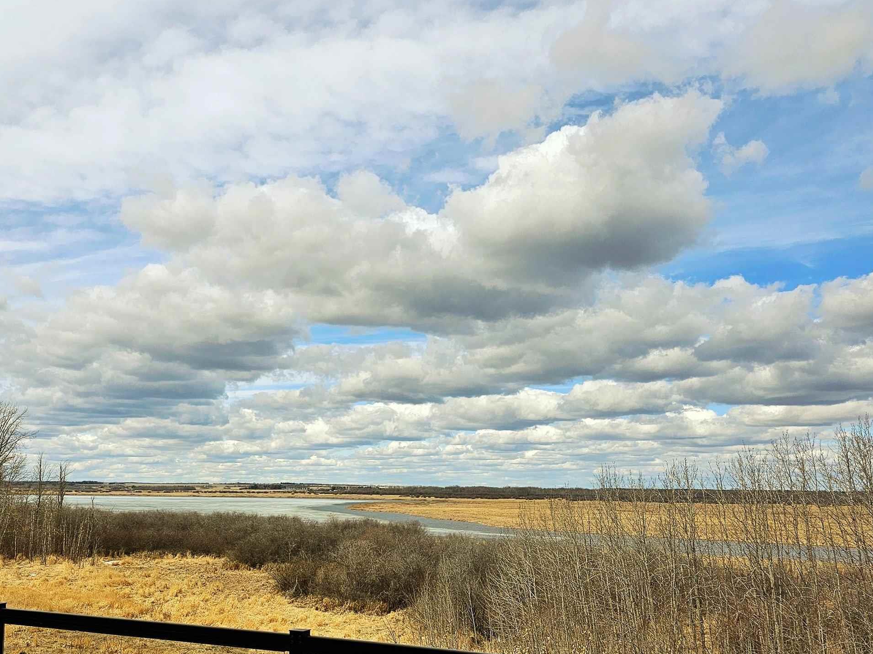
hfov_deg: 49.6
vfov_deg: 38.4
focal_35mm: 37
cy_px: 414
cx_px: 322
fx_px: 933
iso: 10
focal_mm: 6.3
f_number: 1.7
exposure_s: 1/1542
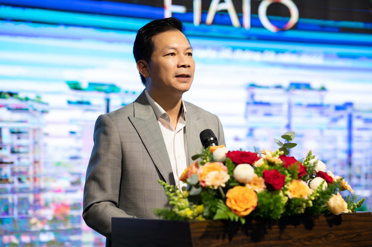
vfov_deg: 16.0
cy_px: 124
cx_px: 186
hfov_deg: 23.9
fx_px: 878
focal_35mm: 85
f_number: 2.5
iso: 1600
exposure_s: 1/640
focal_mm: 85
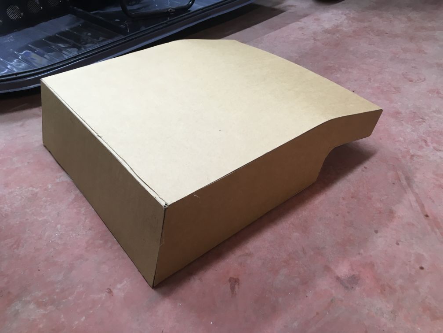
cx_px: 222
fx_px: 371
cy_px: 166
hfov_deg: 61.7
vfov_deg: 48.2
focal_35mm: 29
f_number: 2.2
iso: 64
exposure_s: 1/33
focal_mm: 4.15
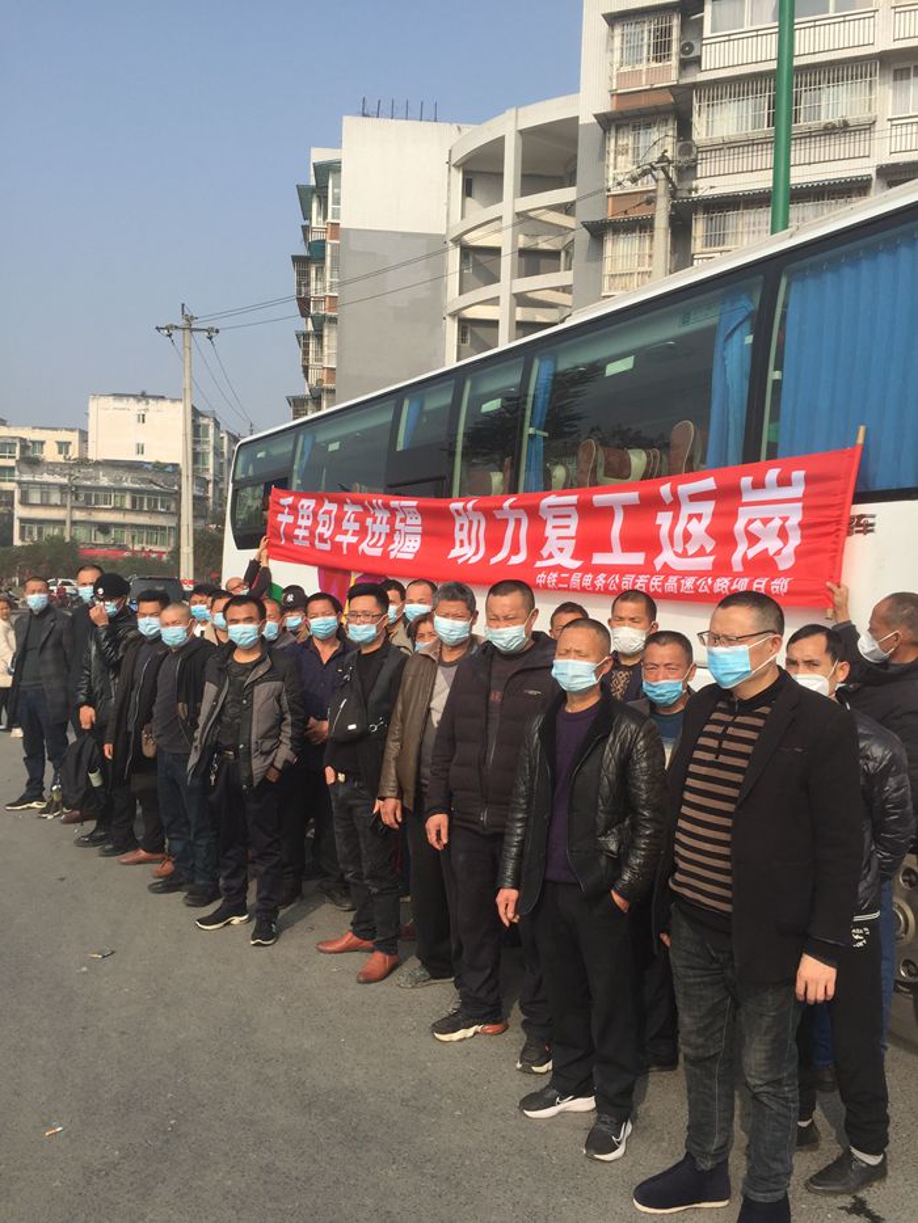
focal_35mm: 29
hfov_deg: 48.2
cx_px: 459
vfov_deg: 61.7
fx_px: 1025
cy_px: 612
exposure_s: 1/1980
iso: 32
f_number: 2.2
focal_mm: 4.15
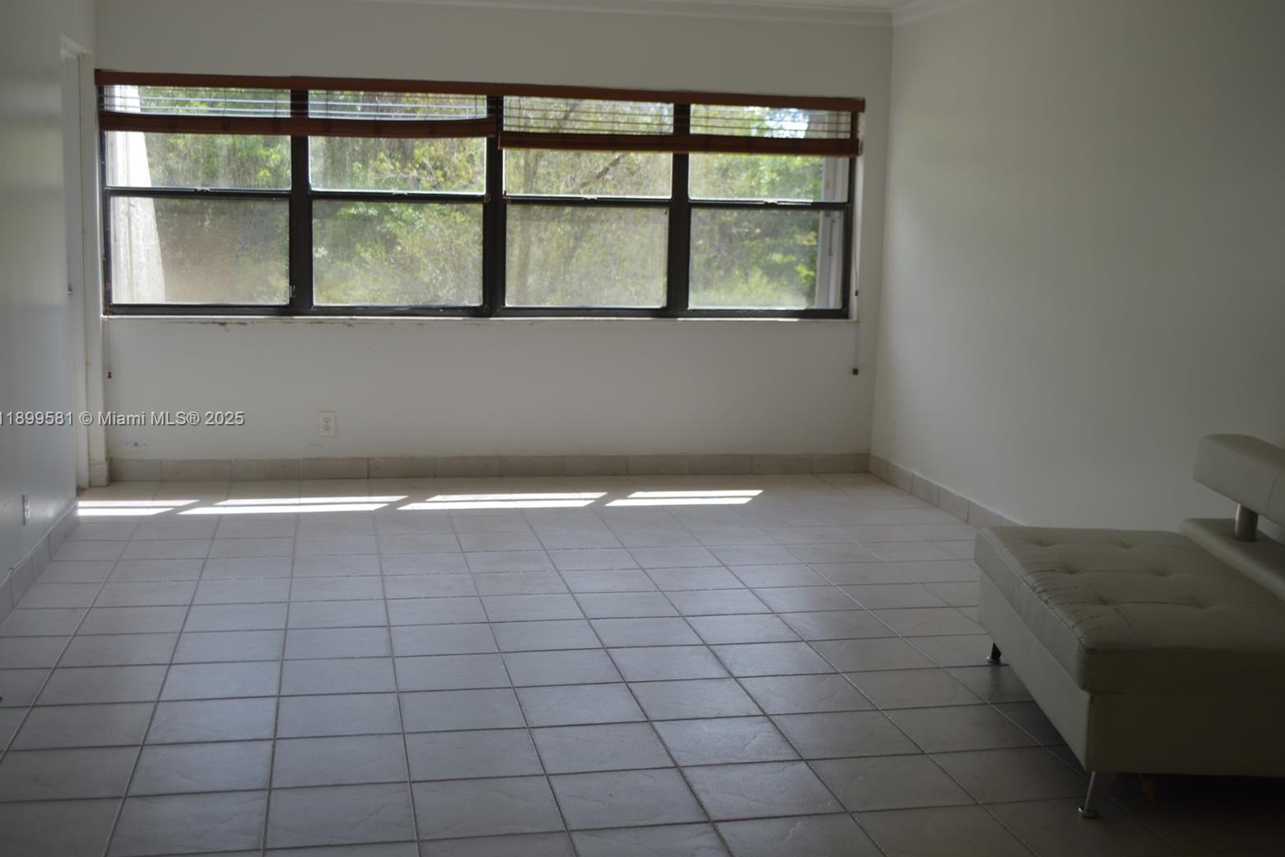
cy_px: 420
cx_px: 640
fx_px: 1428
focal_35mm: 40
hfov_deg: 48.5
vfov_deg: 33.4
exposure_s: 1/200
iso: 100
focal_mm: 26
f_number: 4.2
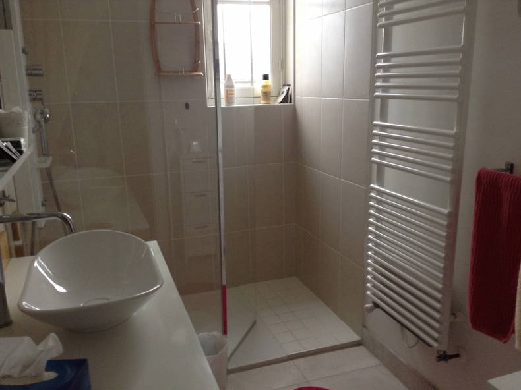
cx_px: 260
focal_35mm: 33
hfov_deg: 55.4
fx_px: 497
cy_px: 195
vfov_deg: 42.9
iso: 64
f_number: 2.4
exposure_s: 1/24
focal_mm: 3.3
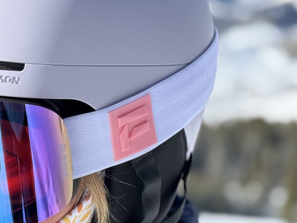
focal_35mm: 103
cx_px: 47
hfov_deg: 18.8
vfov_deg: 14.3
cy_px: 152
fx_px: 884
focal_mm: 6.76
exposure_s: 1/7874
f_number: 1.78
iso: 64
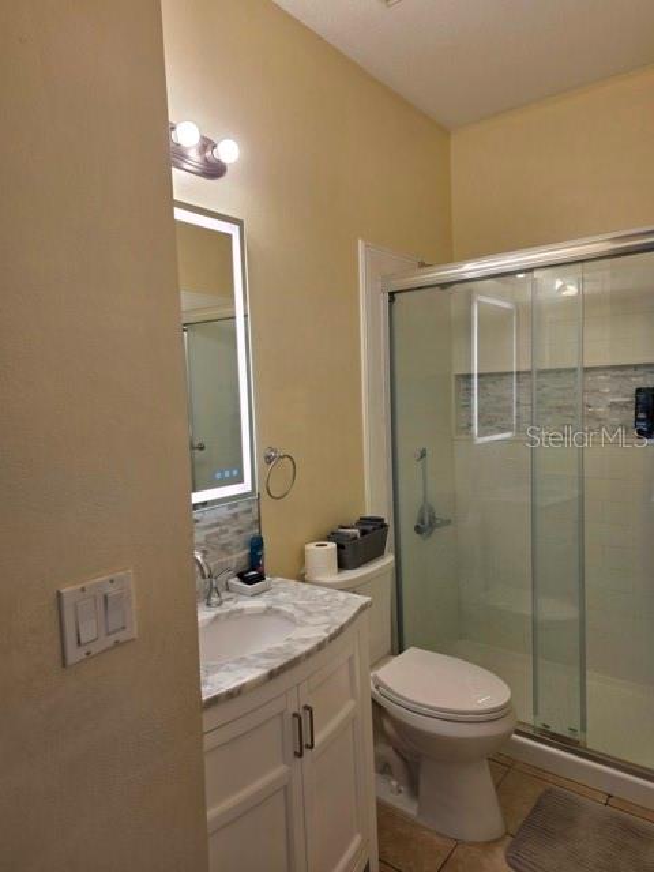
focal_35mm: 23
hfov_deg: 58.9
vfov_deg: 73.9
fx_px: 579
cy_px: 436
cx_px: 327
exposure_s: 1/120
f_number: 1.7
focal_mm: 6.25
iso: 40
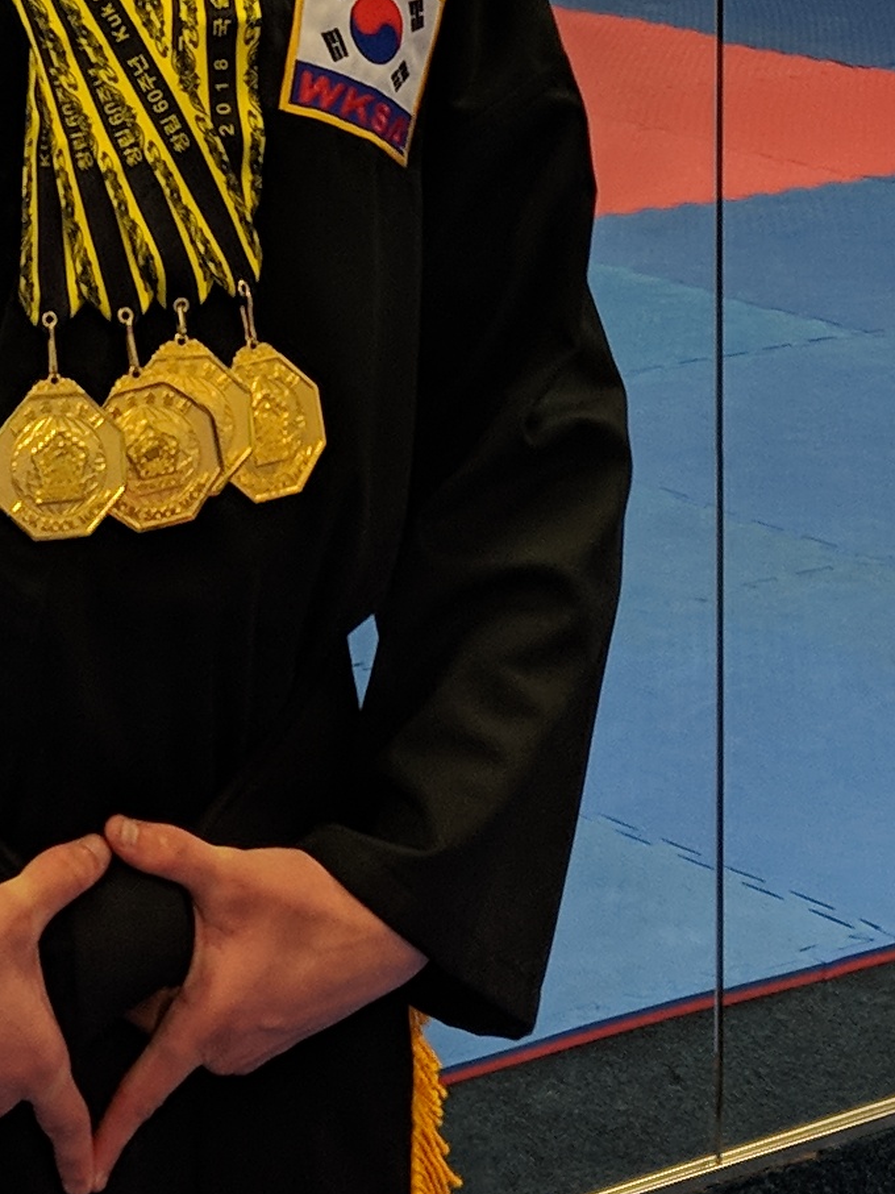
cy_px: -197
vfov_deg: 15.9
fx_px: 4138
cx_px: 21
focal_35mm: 120
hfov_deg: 12.2
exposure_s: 1/100
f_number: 1.8
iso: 64
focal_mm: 4.44
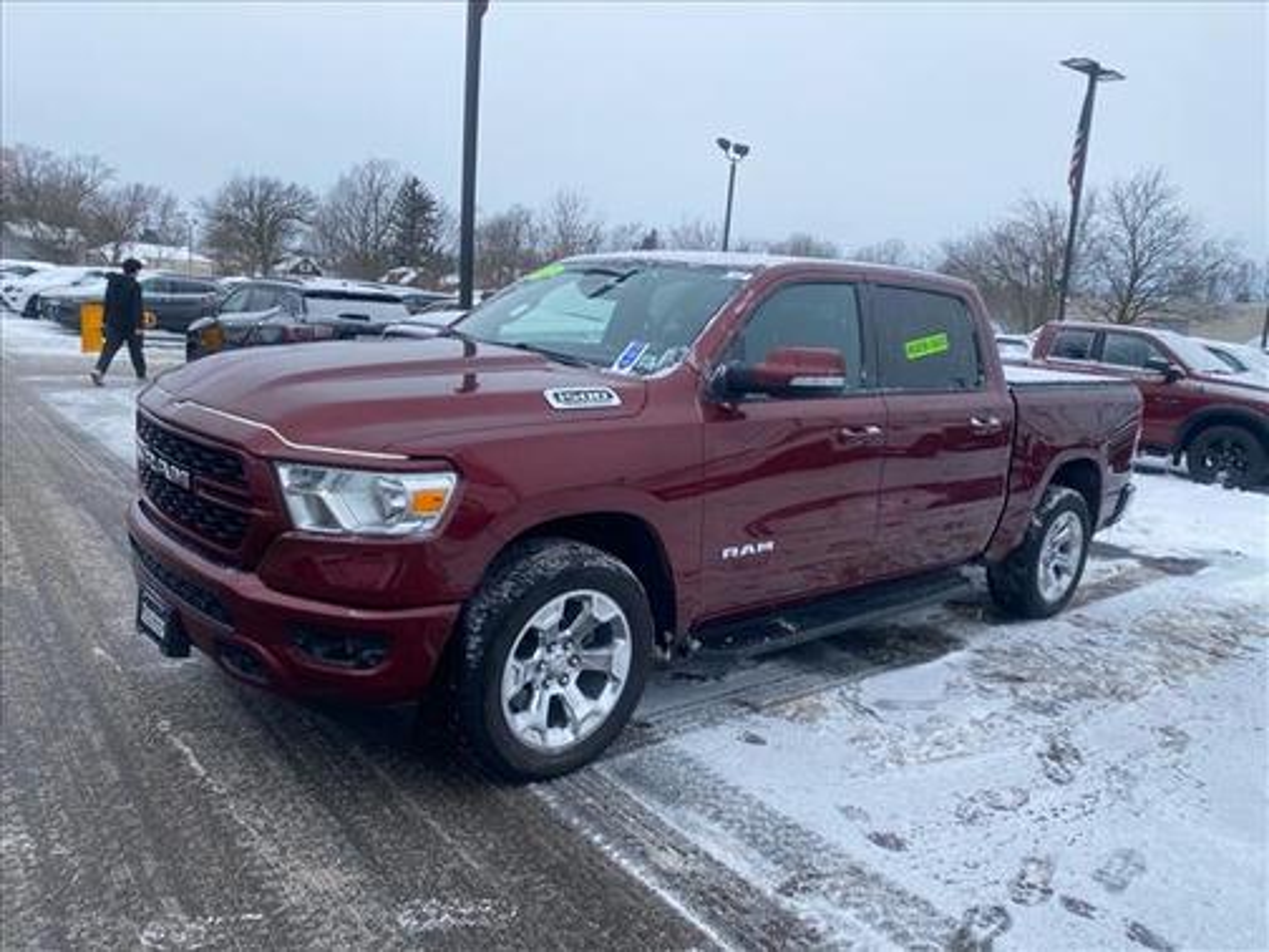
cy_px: 476
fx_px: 953
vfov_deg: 53.1
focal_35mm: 26
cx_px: 634
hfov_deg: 67.3
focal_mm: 4.25
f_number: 1.8
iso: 32
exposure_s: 1/799
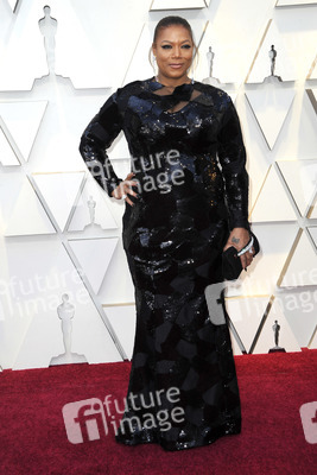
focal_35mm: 58
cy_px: 238
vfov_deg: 34.5
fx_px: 765
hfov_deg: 23.4
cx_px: 158
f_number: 7.1
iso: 800
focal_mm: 58
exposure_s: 1/250
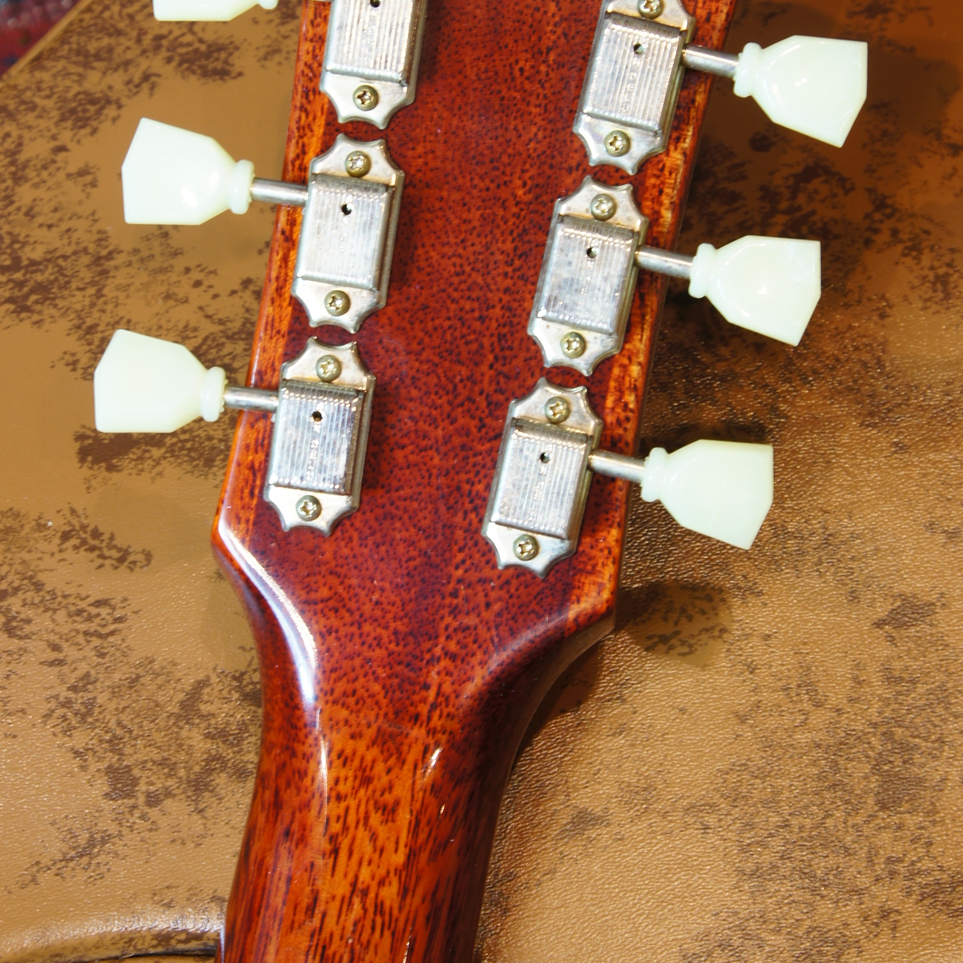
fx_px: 3651
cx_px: 478
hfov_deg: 15.0
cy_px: 358
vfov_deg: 15.0
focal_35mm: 116
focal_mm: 60
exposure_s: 1/1.67
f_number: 9
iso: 100
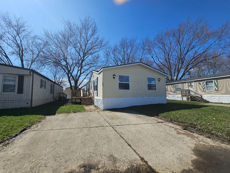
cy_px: 86
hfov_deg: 106.2
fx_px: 86
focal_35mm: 13
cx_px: 115
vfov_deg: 89.9
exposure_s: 1/3474
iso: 50
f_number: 2.2
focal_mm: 2.2
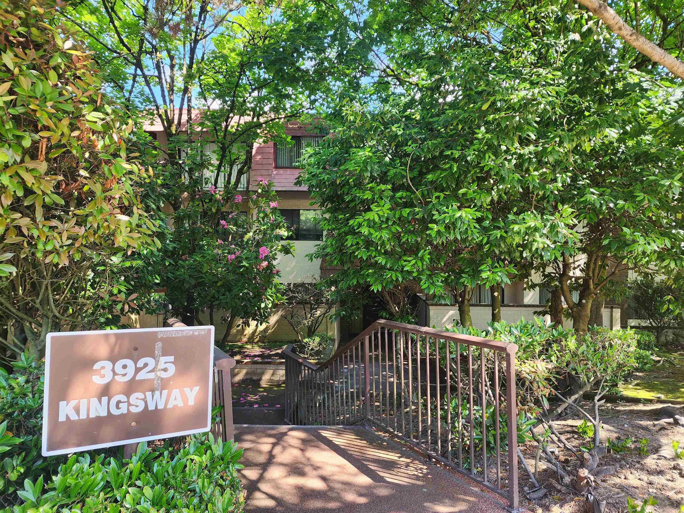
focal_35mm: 23
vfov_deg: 58.9
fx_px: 454
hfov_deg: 73.9
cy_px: 256
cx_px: 342
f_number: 1.8
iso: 80
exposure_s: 1/180
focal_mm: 6.4
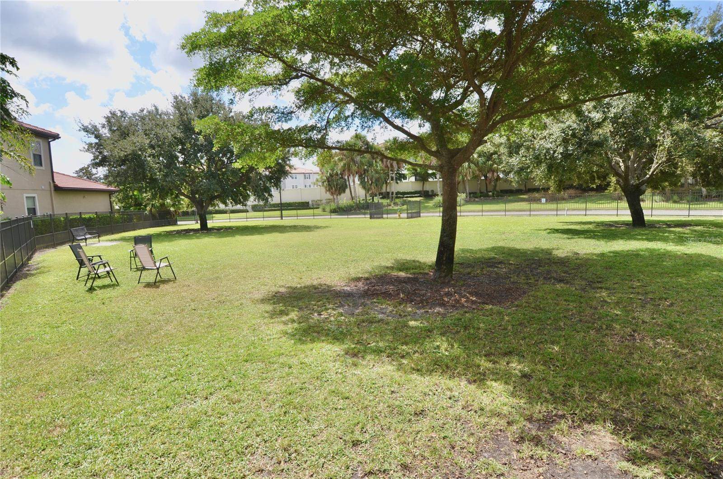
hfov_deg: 90.1
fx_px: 361
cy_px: 240
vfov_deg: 67.1
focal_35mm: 18
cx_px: 362
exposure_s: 1/250
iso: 100
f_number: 8
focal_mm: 12
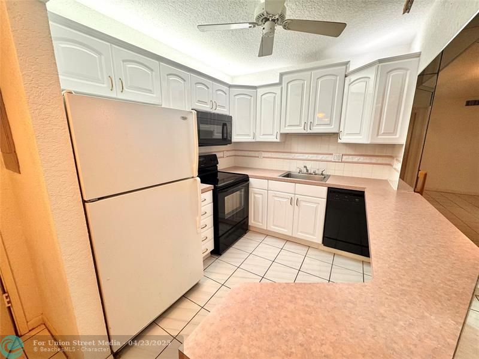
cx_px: 240
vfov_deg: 85.7
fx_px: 194
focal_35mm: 14
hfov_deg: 102.1
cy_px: 180
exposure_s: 1/120
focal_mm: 2.22
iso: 125
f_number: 2.2
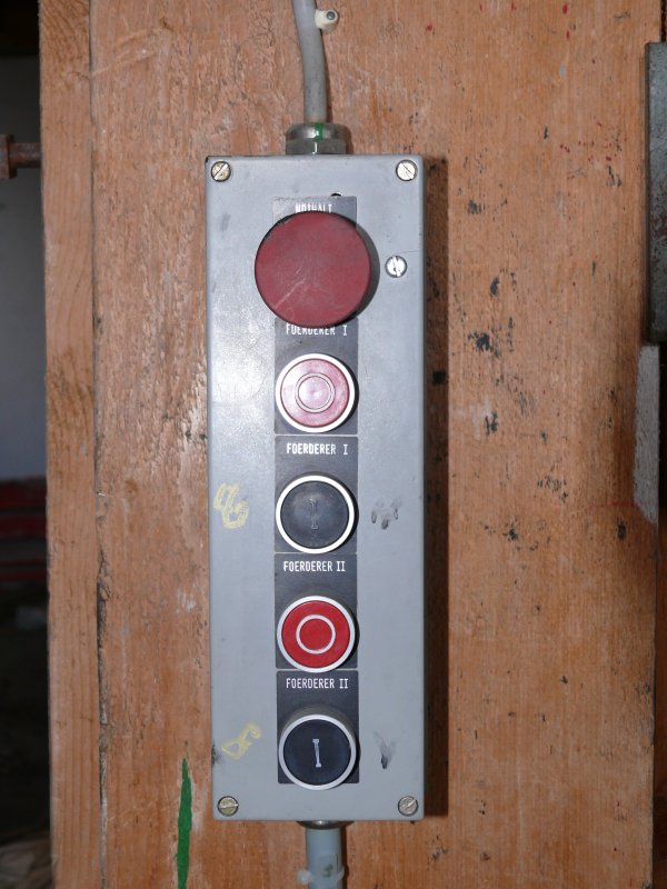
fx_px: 1362
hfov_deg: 27.5
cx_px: 334
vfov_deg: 36.2
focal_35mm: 53
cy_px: 444
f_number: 3.2
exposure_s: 1/30
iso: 100
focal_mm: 11.2
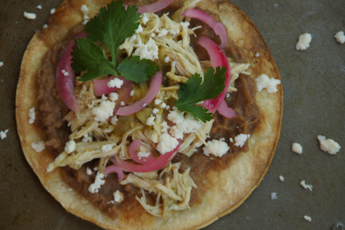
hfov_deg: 6.9
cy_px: 115
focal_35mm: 300
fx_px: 2873
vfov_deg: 4.6
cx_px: 172
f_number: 6.3
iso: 100
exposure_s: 1/5
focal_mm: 200
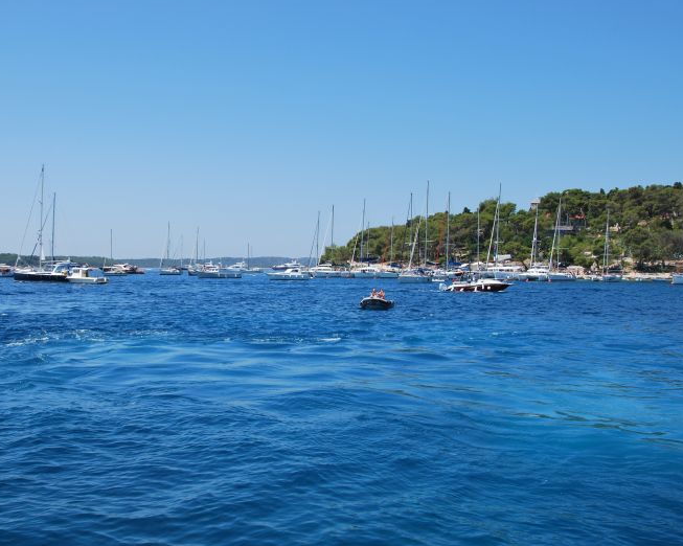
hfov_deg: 47.8
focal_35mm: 38
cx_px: 284
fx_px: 768
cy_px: 275
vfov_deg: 39.1
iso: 100
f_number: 8
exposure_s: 1/250
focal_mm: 22
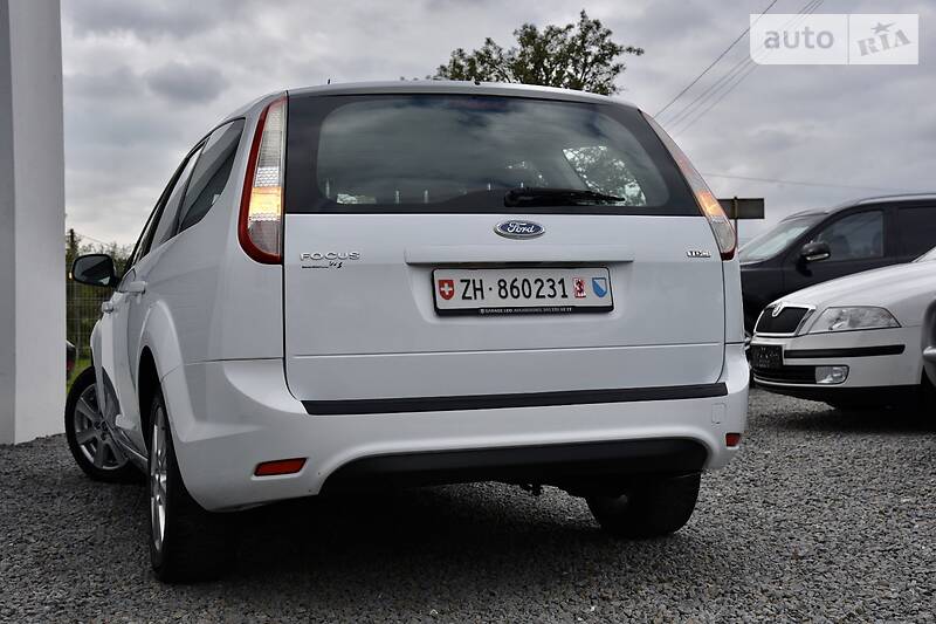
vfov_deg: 28.1
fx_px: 1248
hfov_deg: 41.1
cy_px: 312
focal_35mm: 48
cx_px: 468
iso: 200
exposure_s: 1/320
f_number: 9
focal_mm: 48
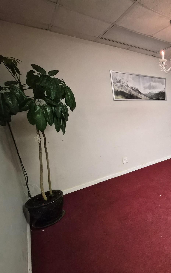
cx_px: 177
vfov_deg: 88.0
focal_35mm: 19
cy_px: 141
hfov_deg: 49.0
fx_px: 142
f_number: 2.2
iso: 1250
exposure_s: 1/60
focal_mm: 1.7
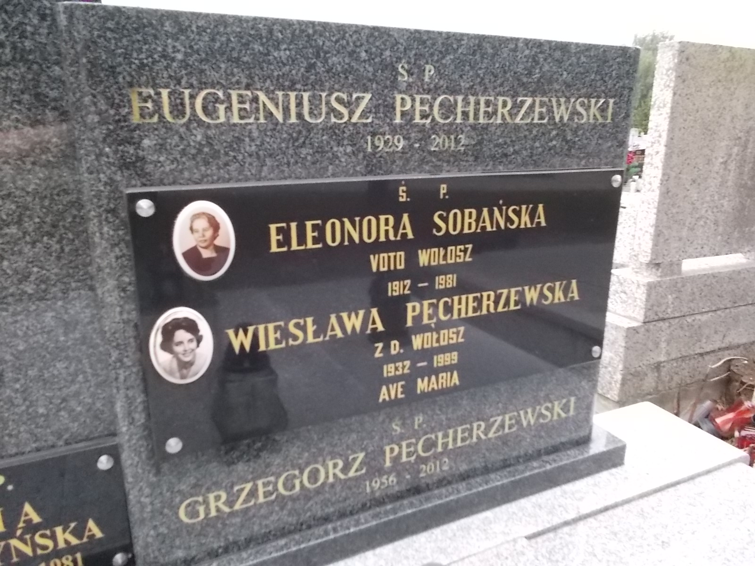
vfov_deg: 53.1
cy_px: 283
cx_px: 378
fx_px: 567
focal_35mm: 26
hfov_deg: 67.3
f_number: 8
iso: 400
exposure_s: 1/100
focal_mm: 4.6
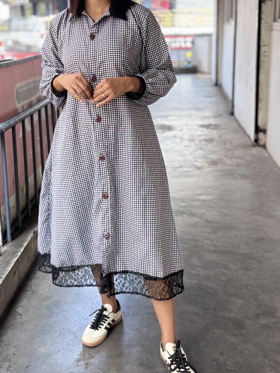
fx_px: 464
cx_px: 94
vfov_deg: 43.3
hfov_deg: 33.3
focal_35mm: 43
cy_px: 128
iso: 50
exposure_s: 1/228
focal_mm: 5.96
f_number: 1.6
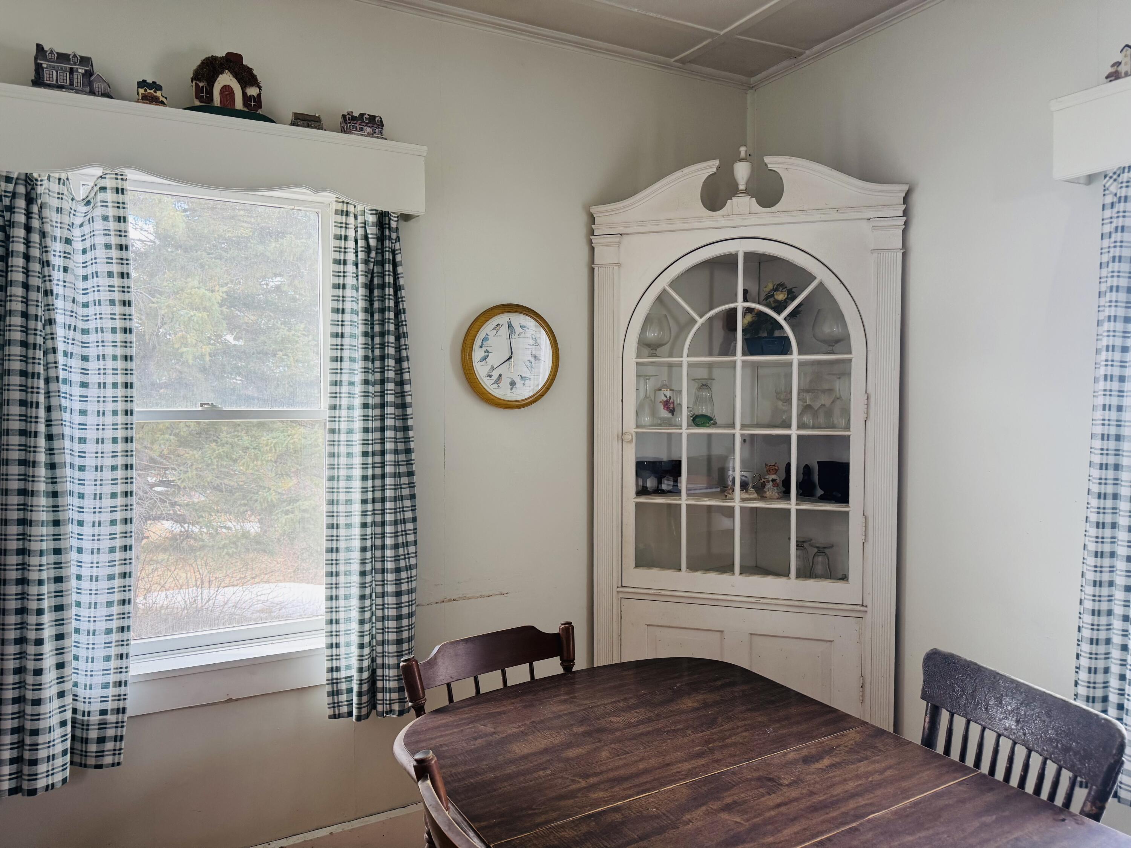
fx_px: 784
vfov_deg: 56.8
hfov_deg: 71.6
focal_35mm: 24
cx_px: 566
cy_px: 424
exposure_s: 1/121
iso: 125
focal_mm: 6.76
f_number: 1.78
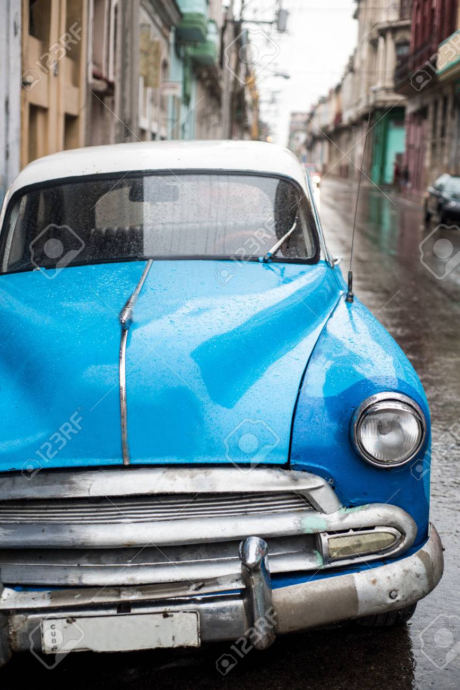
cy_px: 345
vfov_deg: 39.6
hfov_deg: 27.0
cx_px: 230
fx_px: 958
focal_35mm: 50
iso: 200
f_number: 2.8
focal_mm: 50
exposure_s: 1/100
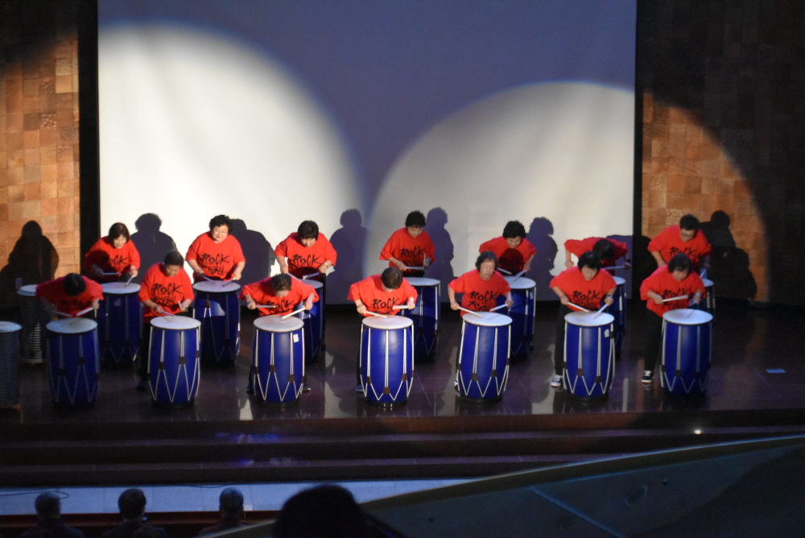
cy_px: 269
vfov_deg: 12.2
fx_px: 2517
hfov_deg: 18.2
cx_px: 402
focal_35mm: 112
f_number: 4.8
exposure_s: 1/60
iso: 5600
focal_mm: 75
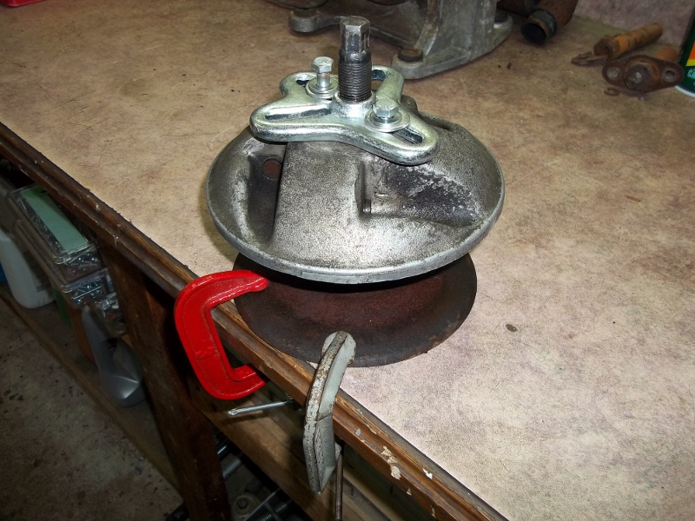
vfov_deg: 44.2
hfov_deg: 56.8
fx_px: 642
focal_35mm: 32
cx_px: 348
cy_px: 260
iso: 80
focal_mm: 5.7
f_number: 2.9
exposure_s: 1/60
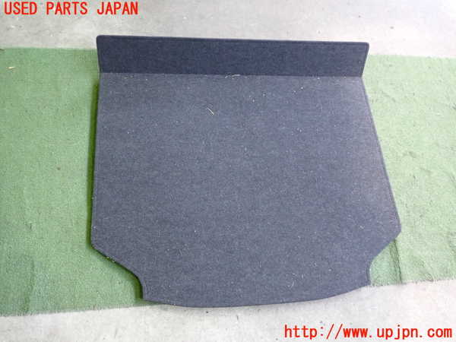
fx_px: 395
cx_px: 228
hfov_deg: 60.0
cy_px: 171
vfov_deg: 46.8
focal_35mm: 30
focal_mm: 5.4
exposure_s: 1/30
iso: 640
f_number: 2.3
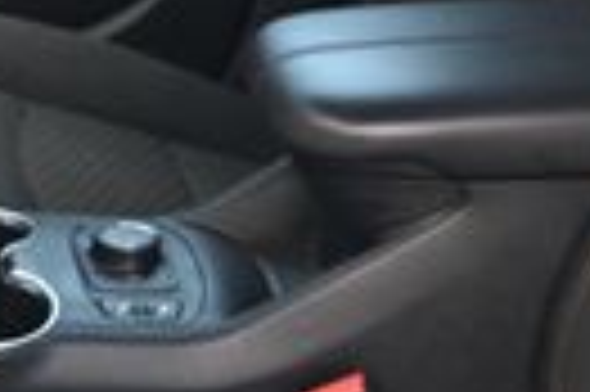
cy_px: 117
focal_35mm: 154
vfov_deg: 8.9
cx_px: 293
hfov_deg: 13.3
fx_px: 2528
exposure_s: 1/160
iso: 400
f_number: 4
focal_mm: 21
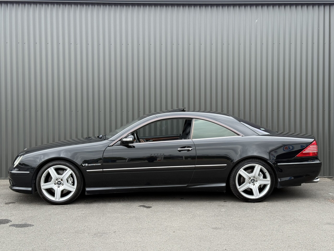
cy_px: 126
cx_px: 167
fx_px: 463
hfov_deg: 39.7
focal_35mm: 48
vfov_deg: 30.3
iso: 100
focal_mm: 6.76
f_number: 1.78
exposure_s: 1/1307
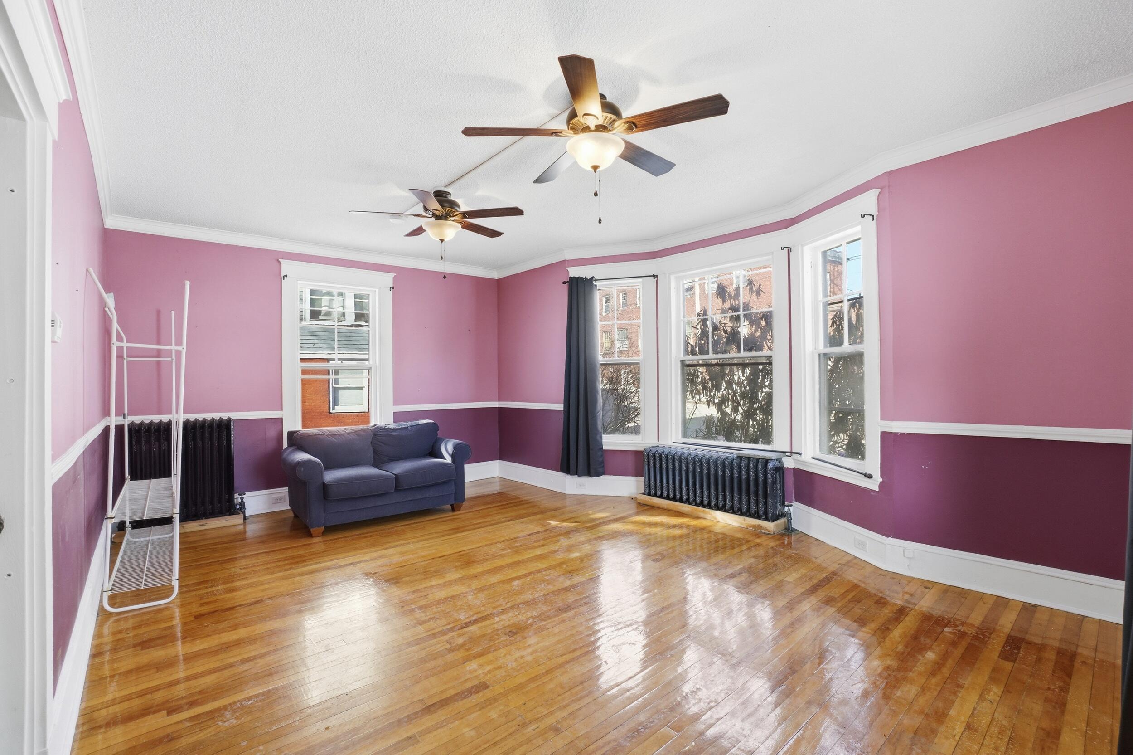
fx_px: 472
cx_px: 566
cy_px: 378
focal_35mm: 15
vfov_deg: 77.3
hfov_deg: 100.4
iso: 200
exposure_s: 1/640
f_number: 11
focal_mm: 10
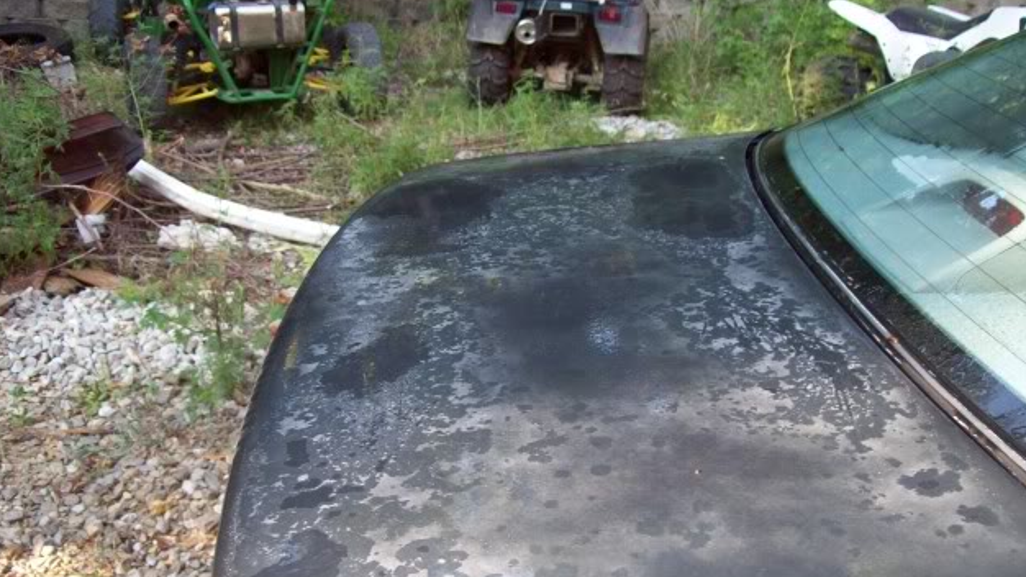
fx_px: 1088
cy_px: 329
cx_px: 506
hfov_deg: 50.5
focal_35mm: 40
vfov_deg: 29.7
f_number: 2.7
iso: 80
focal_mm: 6
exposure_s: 1/64
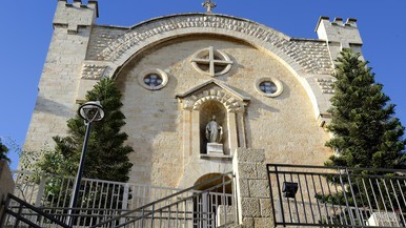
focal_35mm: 41
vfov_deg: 29.0
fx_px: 441
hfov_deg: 49.4
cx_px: 195
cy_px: 117
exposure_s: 1/640
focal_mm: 36
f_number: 5.6
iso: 200
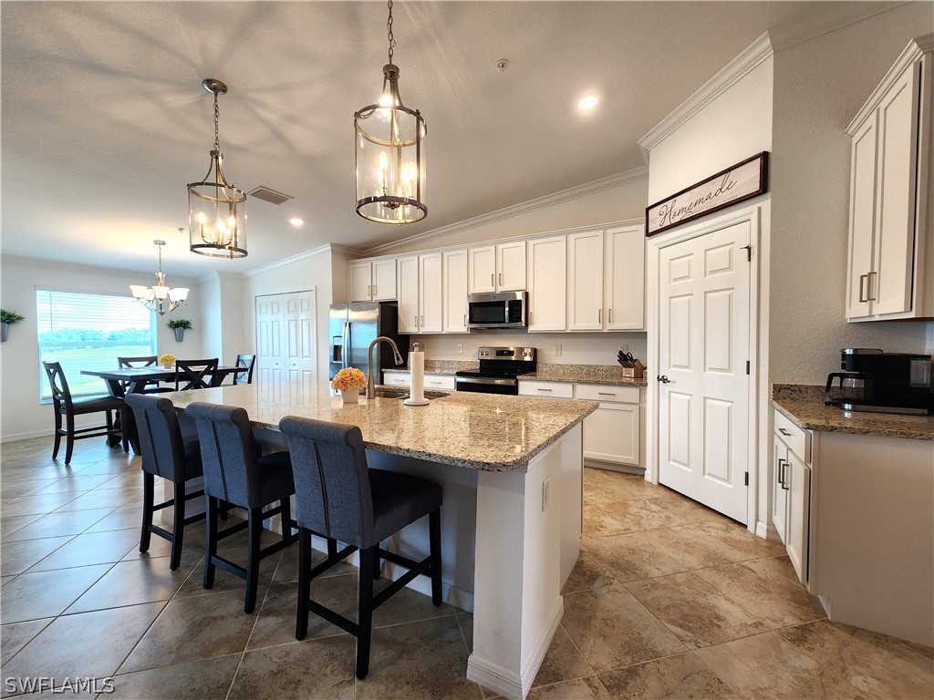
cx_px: 467
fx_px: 351
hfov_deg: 106.2
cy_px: 350
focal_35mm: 13
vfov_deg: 89.9
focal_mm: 2.2
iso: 100
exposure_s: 1/60
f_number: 2.2
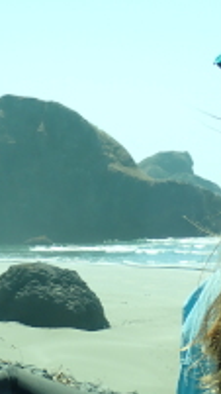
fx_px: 1803
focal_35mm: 173
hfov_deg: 7.0
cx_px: 205
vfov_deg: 12.4
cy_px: 219
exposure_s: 1/320
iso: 100
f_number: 5.6
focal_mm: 12.73
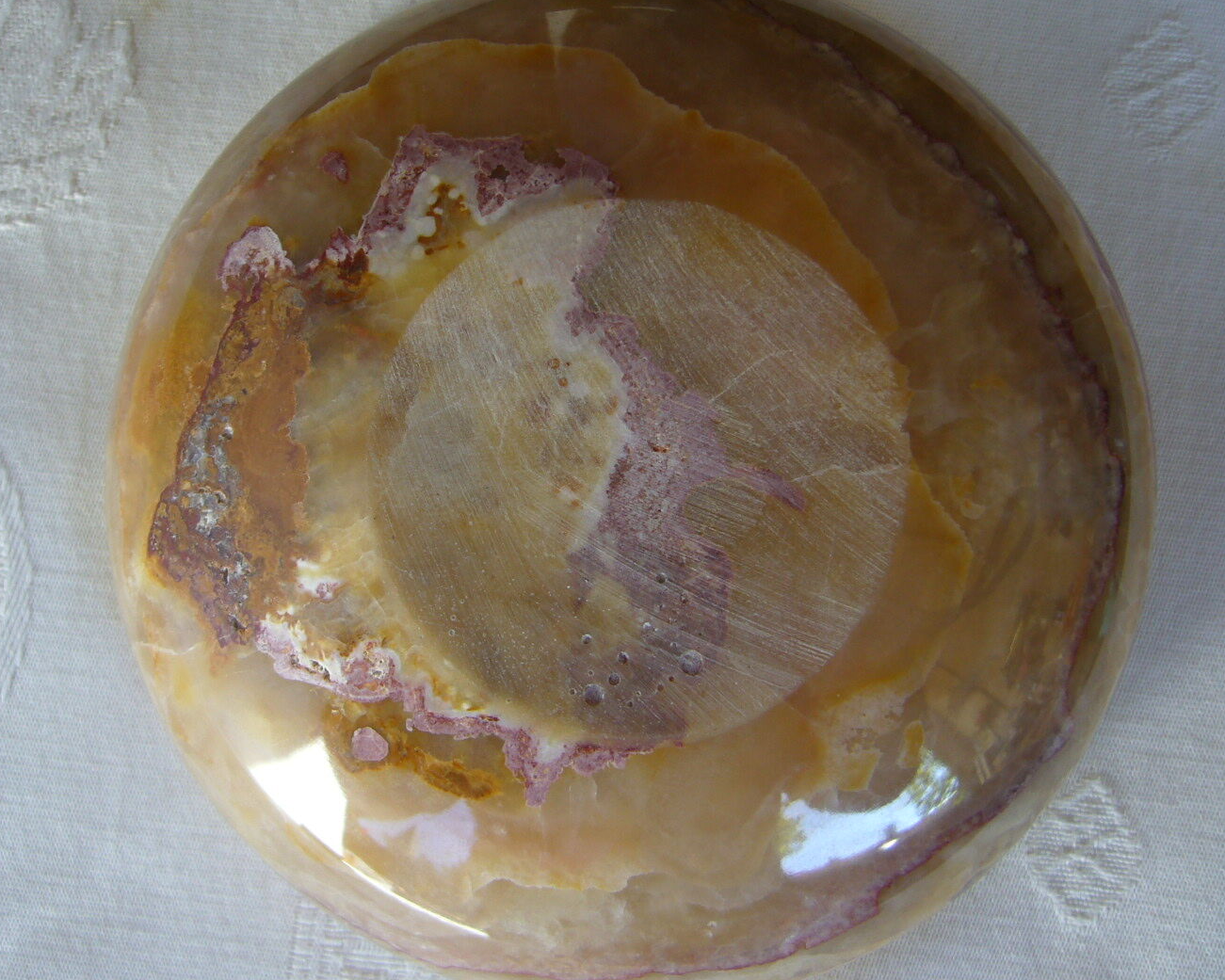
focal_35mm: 42
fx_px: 1523
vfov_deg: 35.7
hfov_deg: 43.8
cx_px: 565
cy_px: 484
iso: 80
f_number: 2.8
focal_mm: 5.8
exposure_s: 1/60
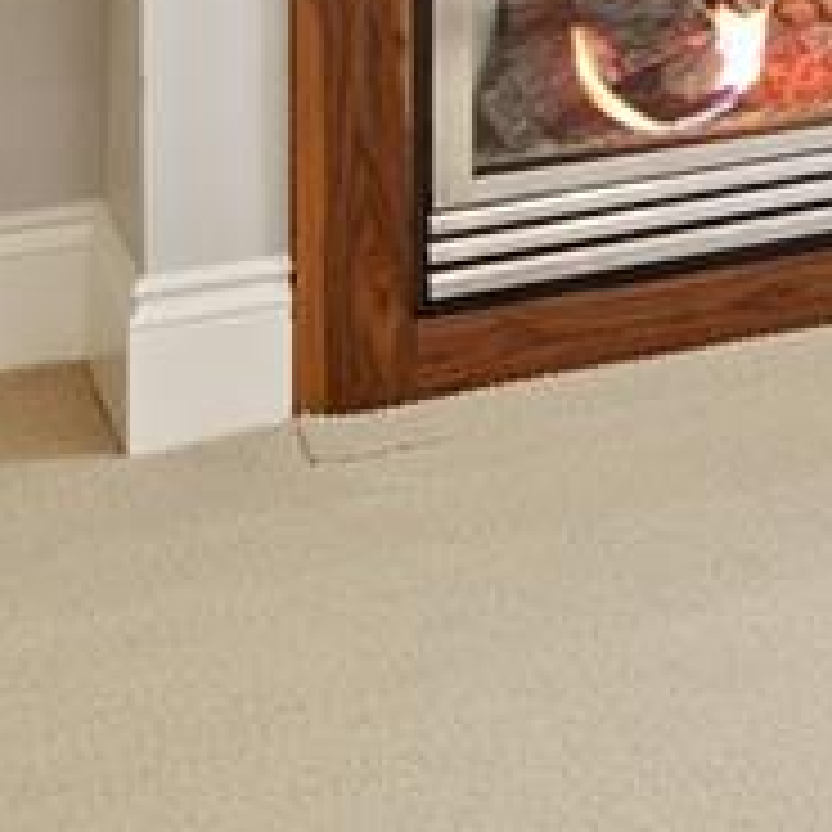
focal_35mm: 103
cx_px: 2001
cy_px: -483
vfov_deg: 15.4
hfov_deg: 12.9
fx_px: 2801
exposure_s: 1/2
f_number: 8
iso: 200
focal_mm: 14
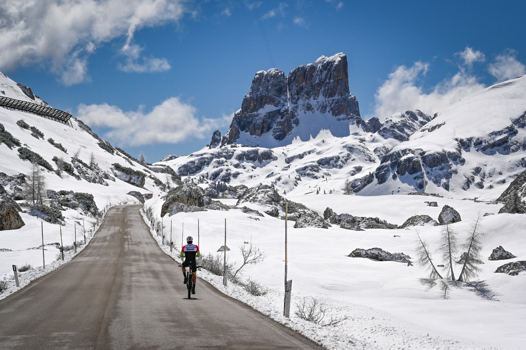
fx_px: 1971
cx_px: 263
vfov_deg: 10.1
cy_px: 175
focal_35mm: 135
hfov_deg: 15.2
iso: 800
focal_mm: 135
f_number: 14
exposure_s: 1/4000
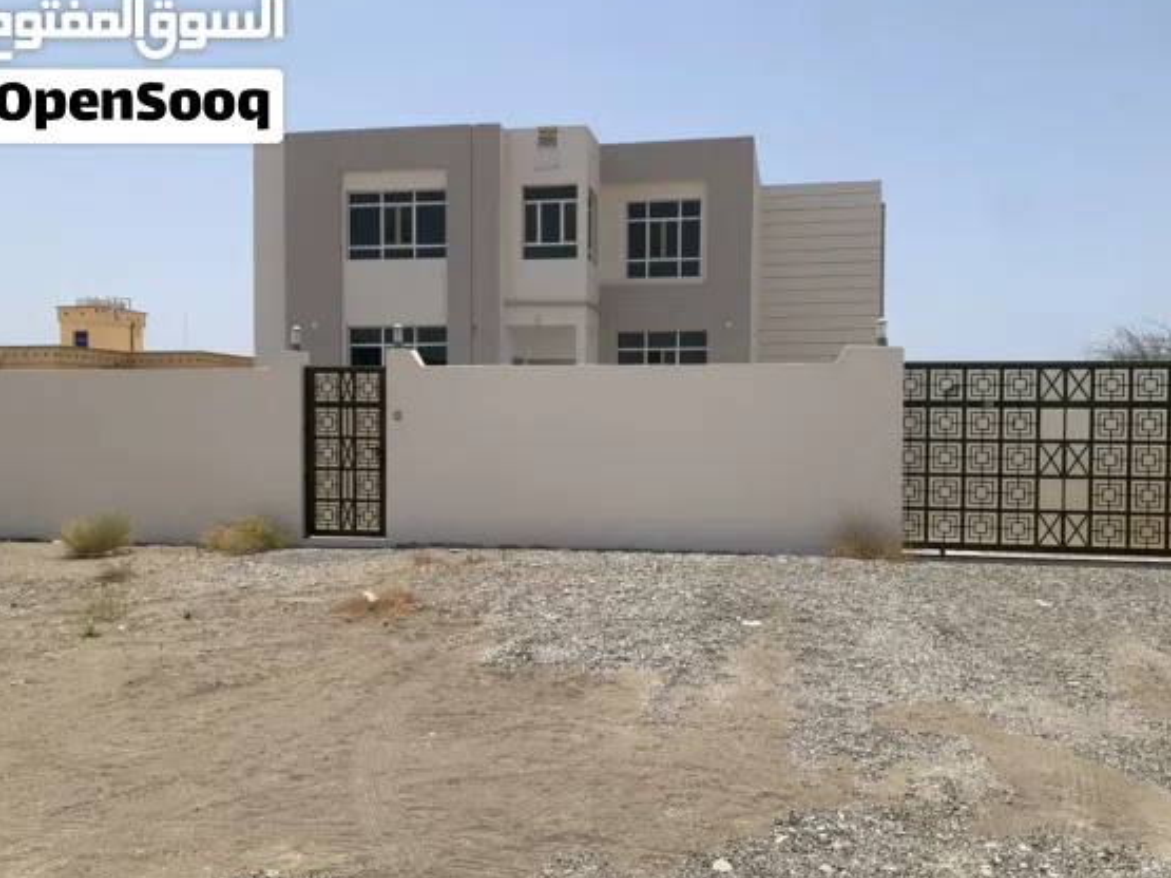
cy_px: 447
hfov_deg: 60.0
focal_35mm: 30
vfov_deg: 46.8
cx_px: 601
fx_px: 1015
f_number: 1.8
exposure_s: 1/4098
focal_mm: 4.25
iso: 25
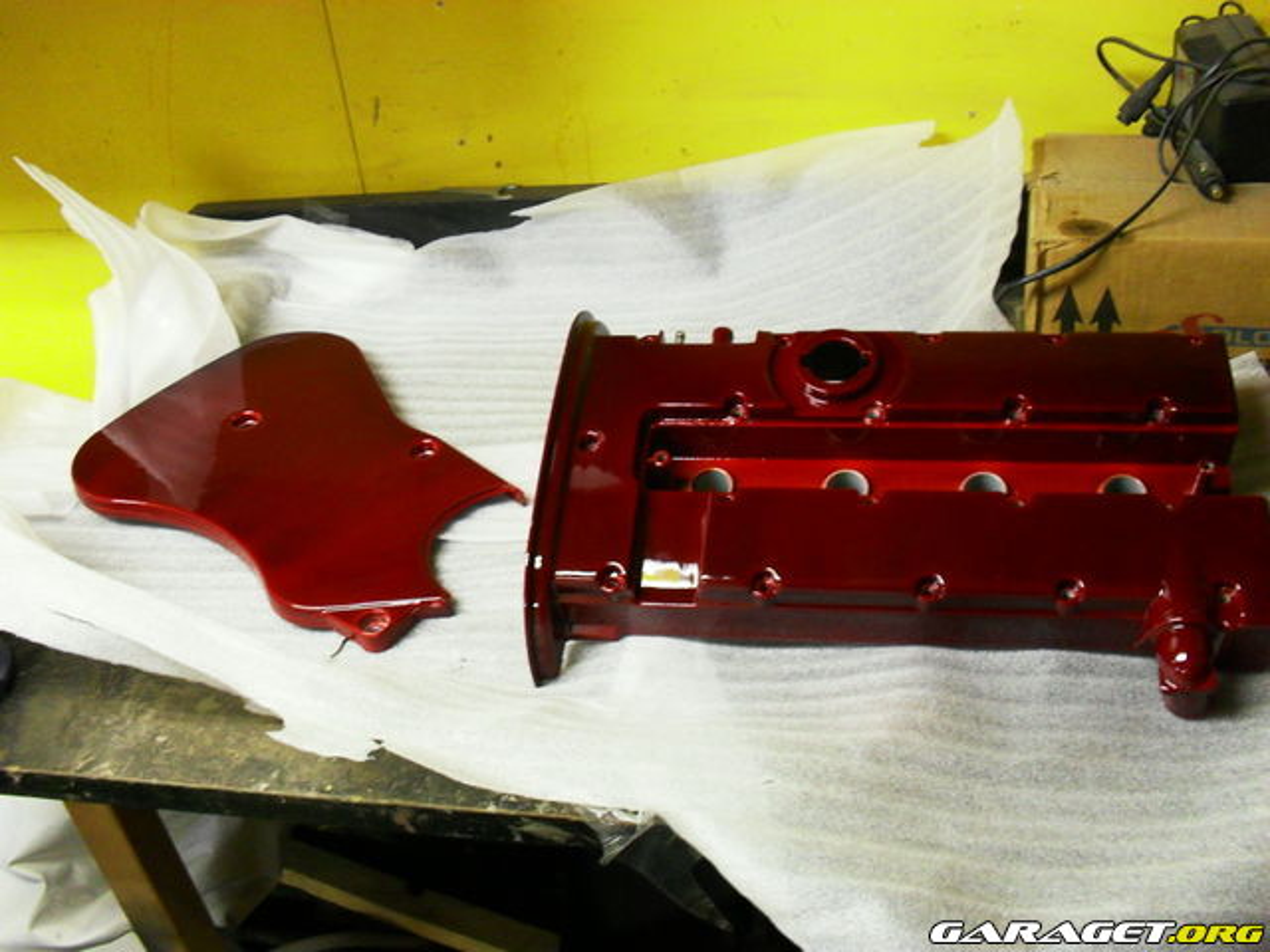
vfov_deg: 40.7
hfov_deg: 52.6
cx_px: 635
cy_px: 476
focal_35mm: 35
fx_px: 1284
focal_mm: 6.3
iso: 200
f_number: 3.2
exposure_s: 1/15
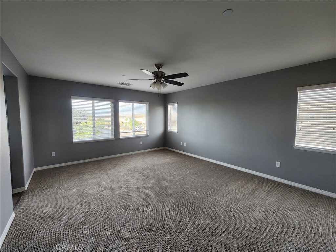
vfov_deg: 89.9
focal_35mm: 13
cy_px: 126
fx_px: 126
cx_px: 168
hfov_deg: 106.2
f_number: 2.2
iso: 100
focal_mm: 2.2
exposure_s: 1/60
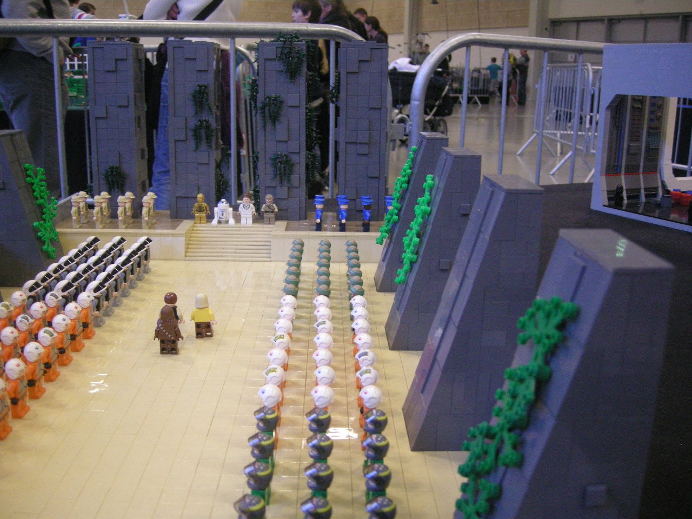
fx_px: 720
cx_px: 346
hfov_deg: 51.4
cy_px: 260
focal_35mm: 36
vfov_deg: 39.7
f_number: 2.7
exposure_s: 1/24.1
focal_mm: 7.5
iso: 400
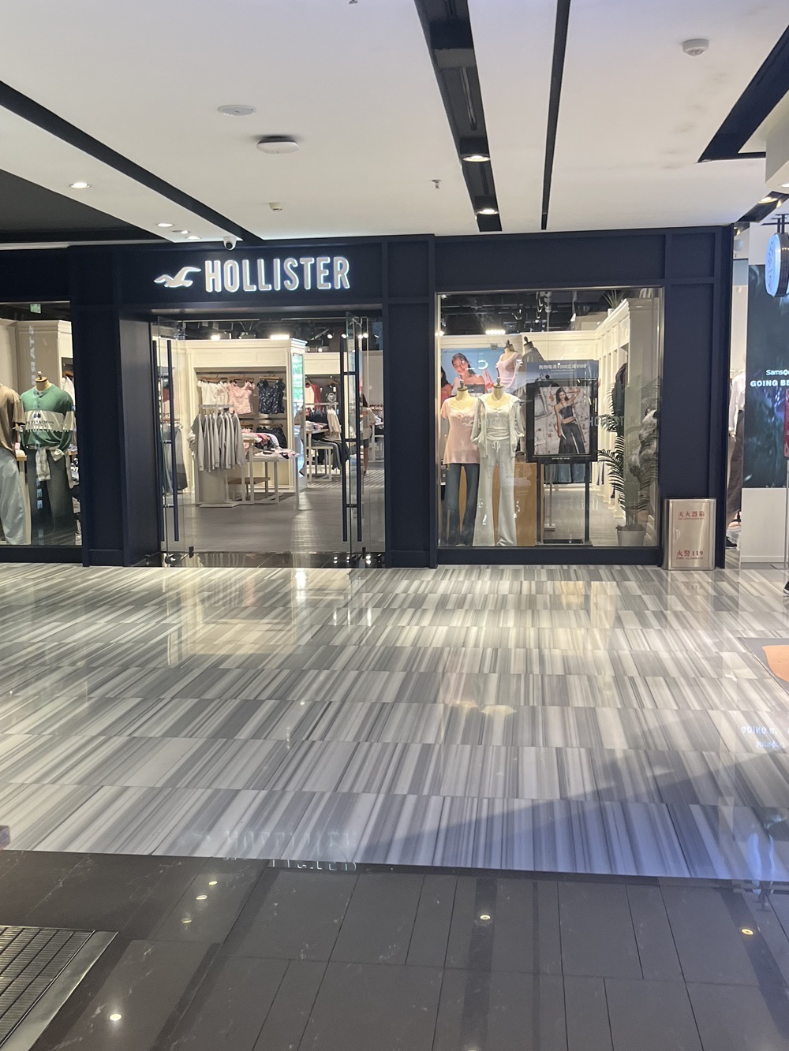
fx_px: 1185
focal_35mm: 39
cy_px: 565
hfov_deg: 36.8
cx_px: 346
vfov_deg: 47.8
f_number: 1.6
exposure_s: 1/100
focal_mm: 5.1
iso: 125
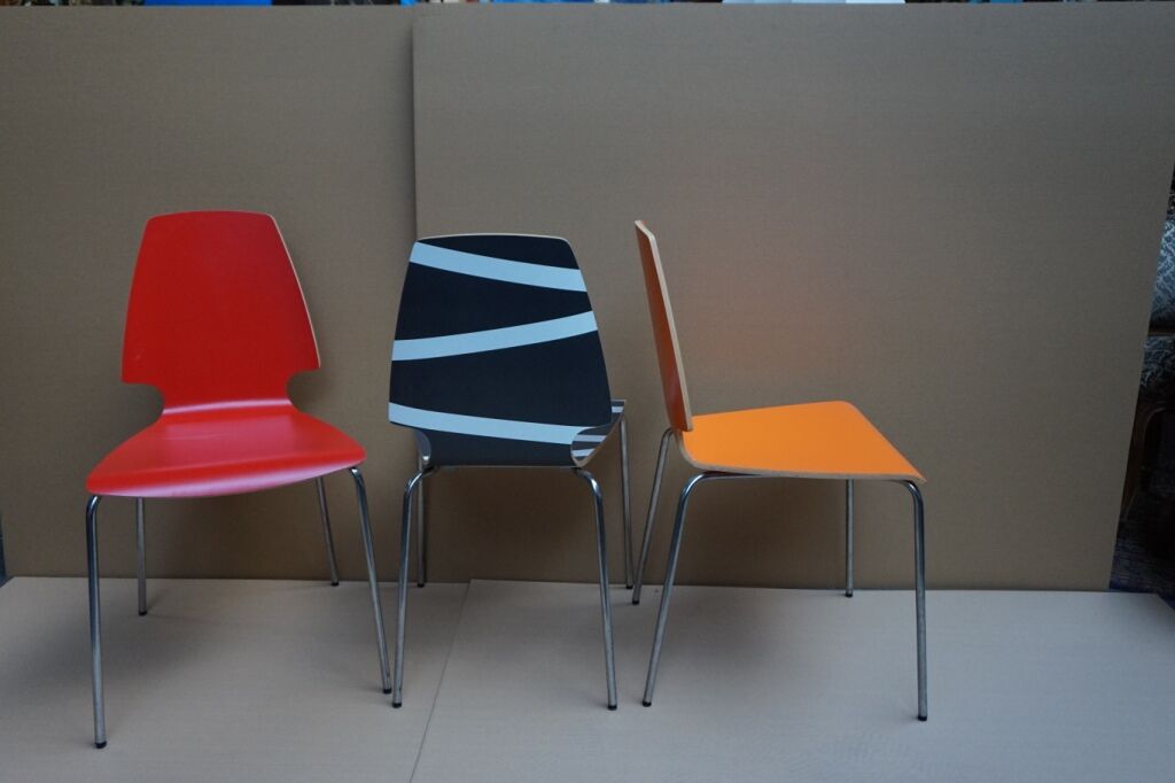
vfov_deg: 43.6
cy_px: 392
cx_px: 588
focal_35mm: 30
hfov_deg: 61.9
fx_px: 979
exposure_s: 1/160
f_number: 4
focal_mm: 20
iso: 1250
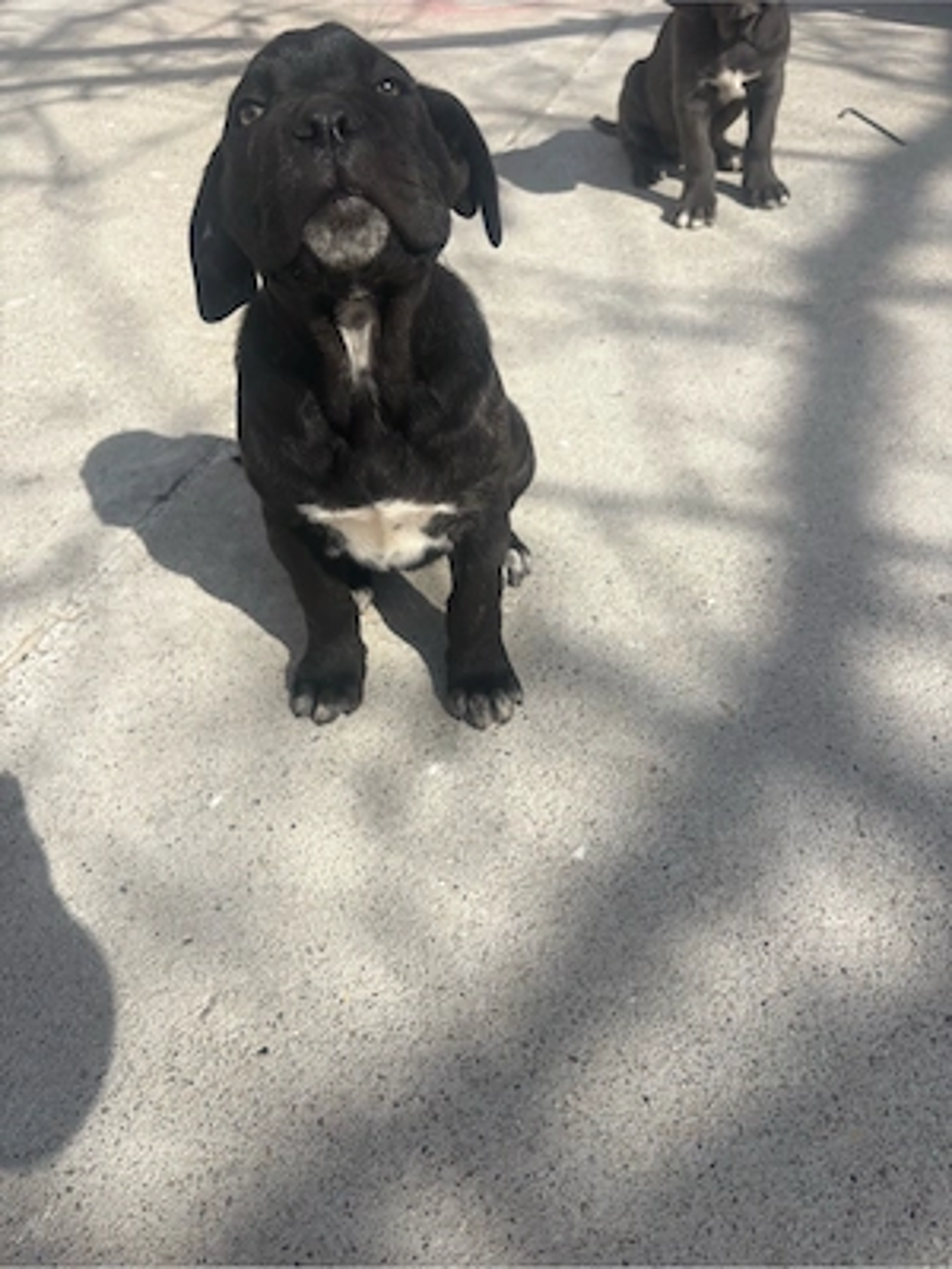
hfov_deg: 53.1
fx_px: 953
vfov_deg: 67.3
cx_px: 476
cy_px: 634
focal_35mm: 26
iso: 50
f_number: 1.6
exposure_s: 1/3831
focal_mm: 5.96
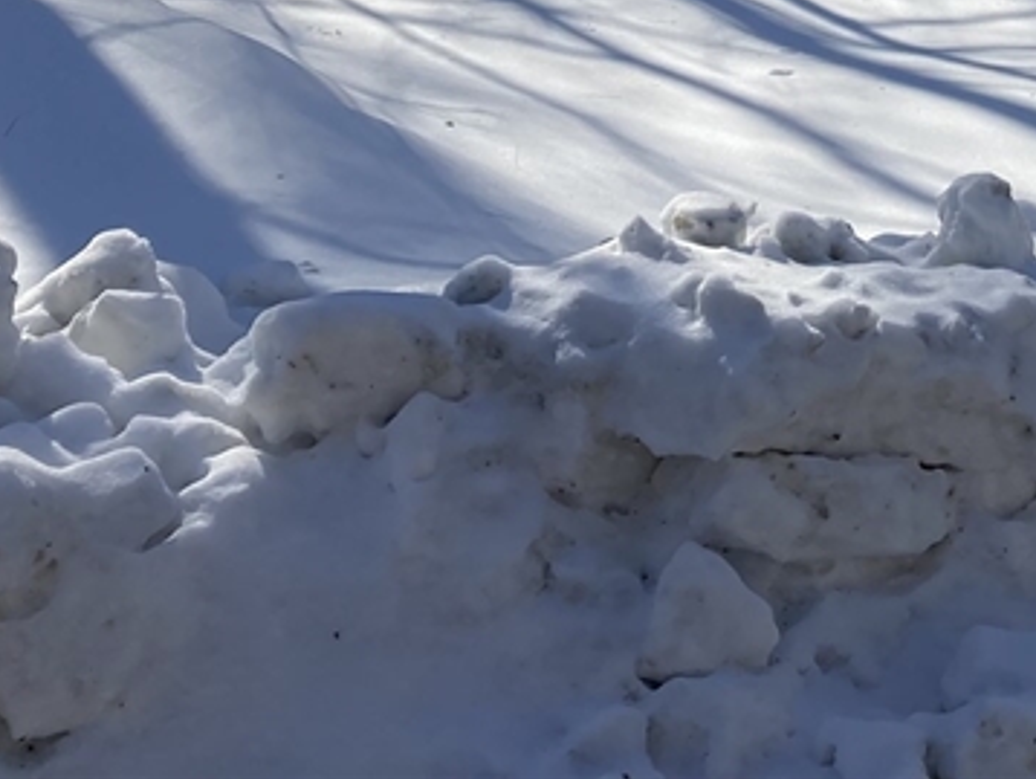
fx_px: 2396
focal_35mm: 80
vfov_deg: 17.0
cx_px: 1048
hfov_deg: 23.3
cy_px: -330
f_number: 1.8
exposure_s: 1/1799
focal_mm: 3.99
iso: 20
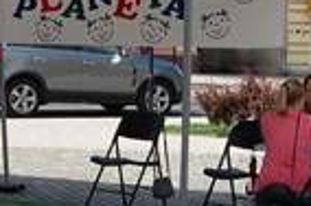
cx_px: -61
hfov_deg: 14.9
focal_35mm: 133
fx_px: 1146
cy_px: 60
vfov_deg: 10.2
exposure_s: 1/320
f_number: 9
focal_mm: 18
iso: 200
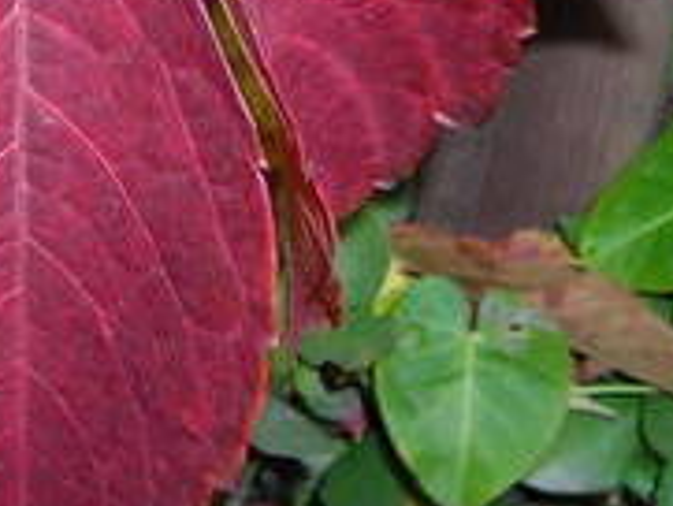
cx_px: 167
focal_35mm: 126
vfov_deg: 11.3
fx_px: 2451
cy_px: -231
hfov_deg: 15.6
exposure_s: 1/60.1
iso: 50
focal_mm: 6.3
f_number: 3.2
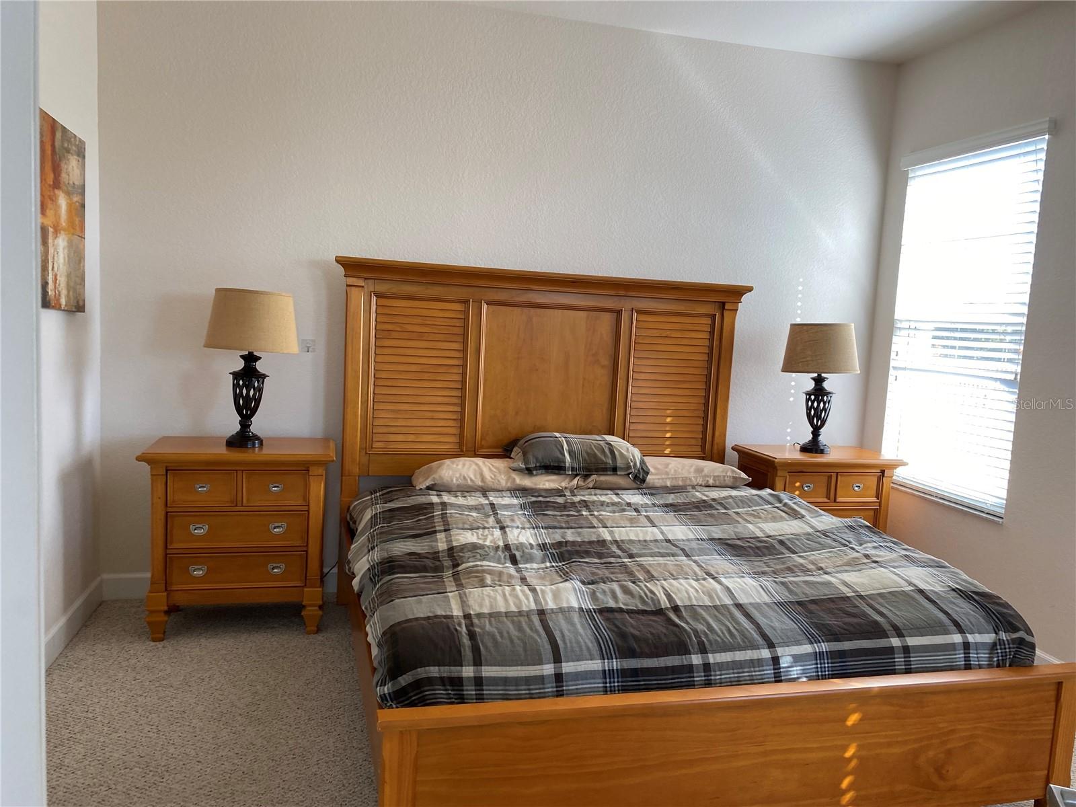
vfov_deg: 53.1
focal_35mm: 26
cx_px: 538
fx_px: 808
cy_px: 404
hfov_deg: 67.3
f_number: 1.8
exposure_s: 1/120
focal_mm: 4.25
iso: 64
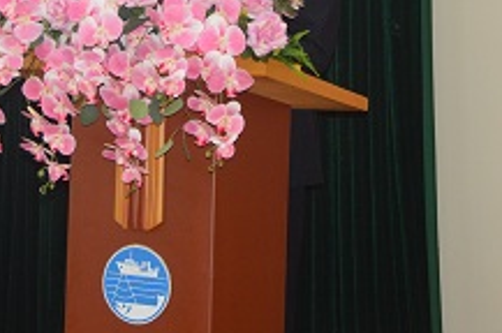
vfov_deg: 9.4
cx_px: 90
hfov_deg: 14.1
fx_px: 2019
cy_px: 30
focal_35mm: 145
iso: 800
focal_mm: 42
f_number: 4.8
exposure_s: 1/60
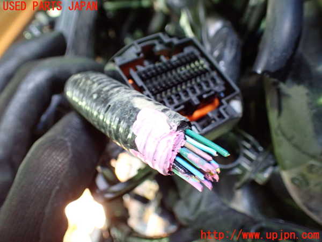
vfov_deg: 46.8
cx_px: 161
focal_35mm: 30
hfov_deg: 60.0
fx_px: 279
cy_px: 121
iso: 800
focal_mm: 5.4
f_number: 2.3
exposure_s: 1/40
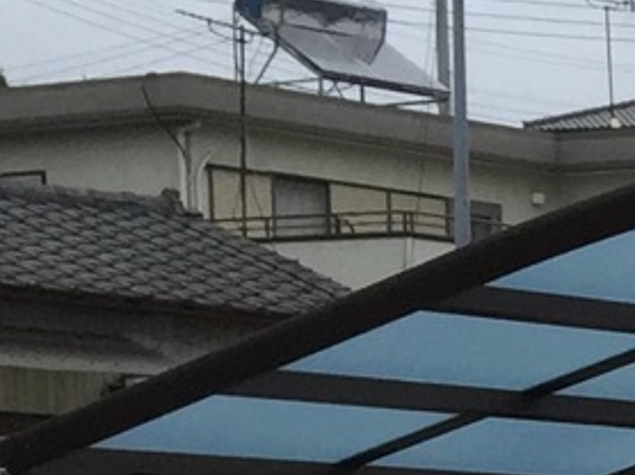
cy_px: 1208
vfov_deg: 6.5
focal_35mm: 214
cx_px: 1935
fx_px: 3922
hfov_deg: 7.9
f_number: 2.2
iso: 32
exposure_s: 1/1276
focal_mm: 4.15
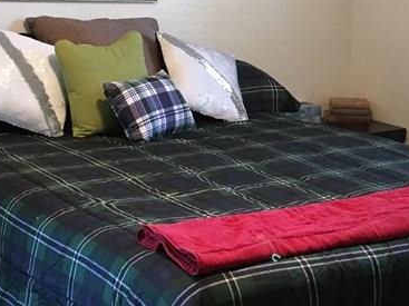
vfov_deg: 17.6
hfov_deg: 24.0
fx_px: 957
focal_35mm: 81
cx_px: 270
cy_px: -23
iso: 200
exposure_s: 1/24
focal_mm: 4.15
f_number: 2.2
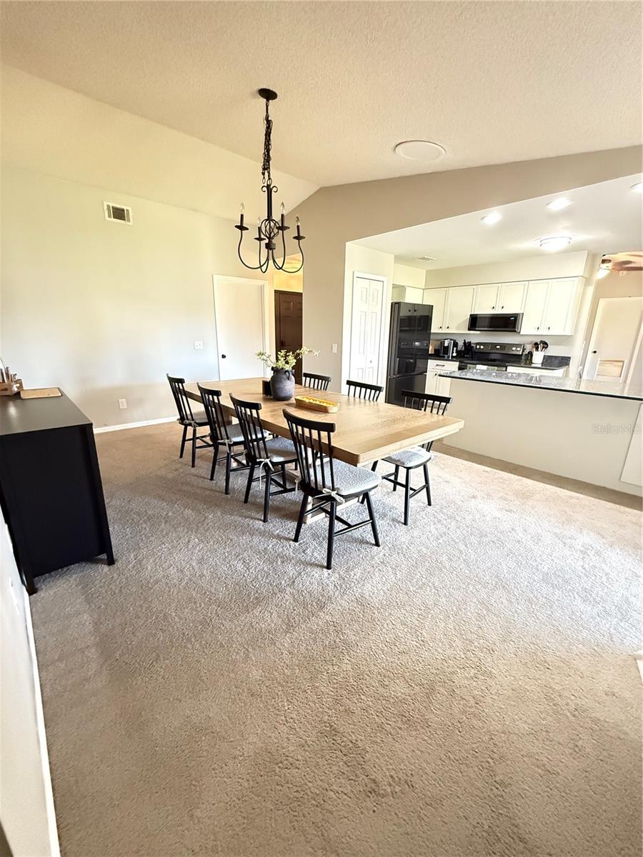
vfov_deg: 102.1
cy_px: 428
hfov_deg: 85.7
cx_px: 322
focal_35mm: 14
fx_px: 347
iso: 1250
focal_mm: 2.22
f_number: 2.2
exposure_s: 1/40
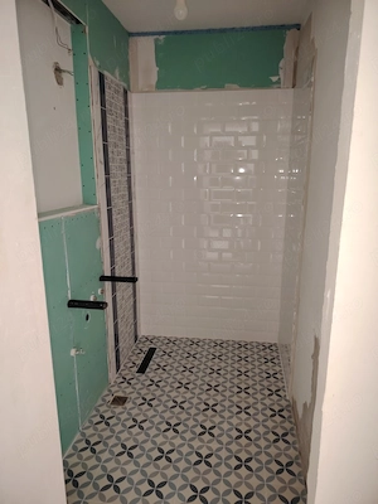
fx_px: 349
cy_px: 252
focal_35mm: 24
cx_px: 189
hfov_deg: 56.8
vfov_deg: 71.6
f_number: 1.75
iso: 2119
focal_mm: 5.25
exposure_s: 1/25
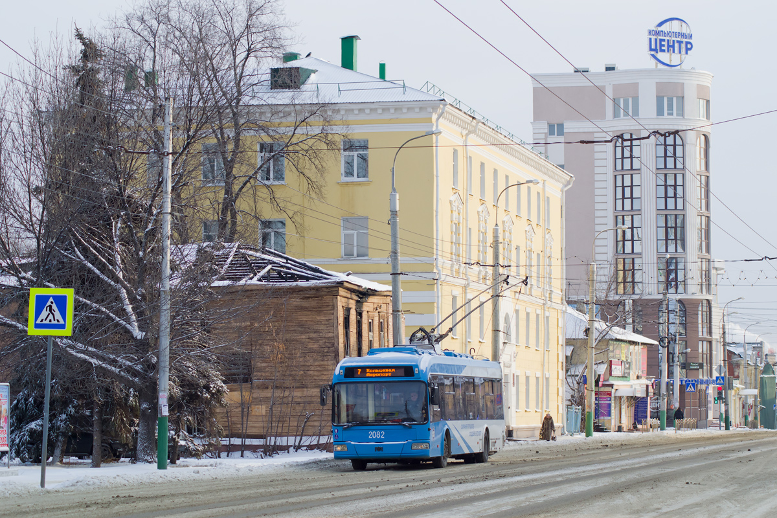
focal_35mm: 105
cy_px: 259
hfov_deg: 19.5
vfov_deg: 13.0
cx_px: 388
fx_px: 2266
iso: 400
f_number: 8
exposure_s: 1/400
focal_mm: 70
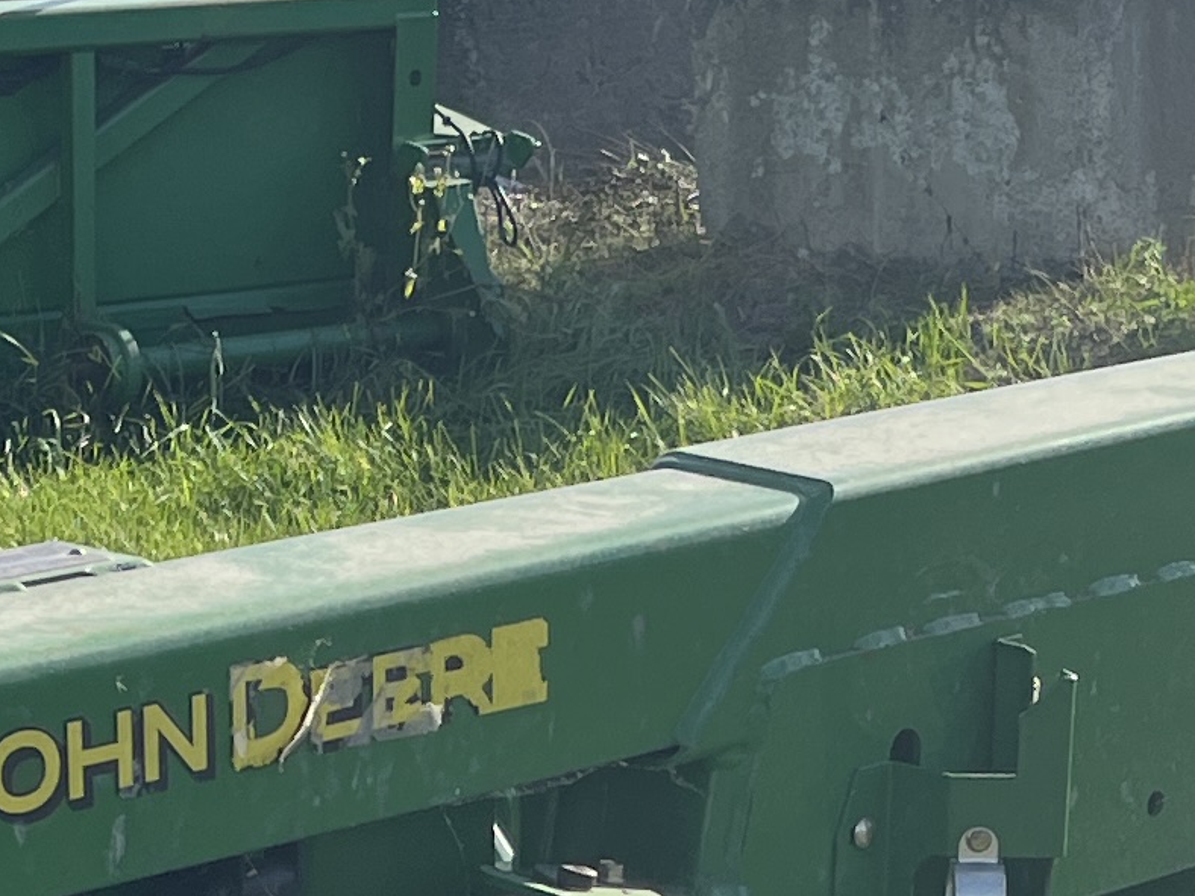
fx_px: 4591
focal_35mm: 133
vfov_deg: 10.8
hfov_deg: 14.8
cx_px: 664
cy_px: 1324
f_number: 1.6
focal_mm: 5.1
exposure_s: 1/1325
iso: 50
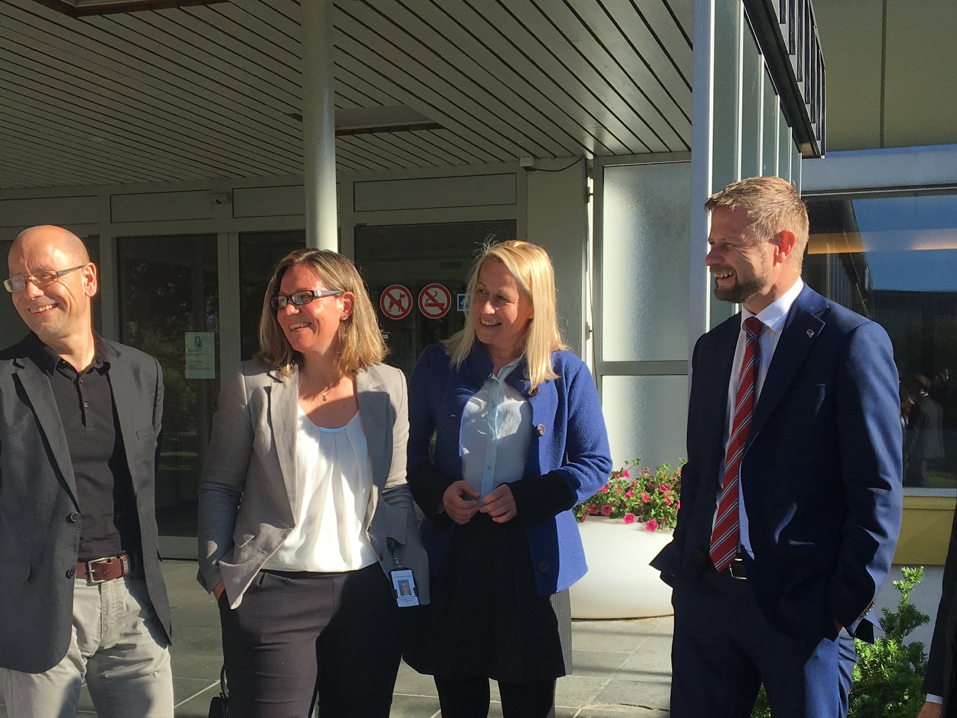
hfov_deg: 38.1
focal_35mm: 50
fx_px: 1382
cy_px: 490
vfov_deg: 28.9
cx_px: 420
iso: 25
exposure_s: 1/1054
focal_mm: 4.15
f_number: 2.2
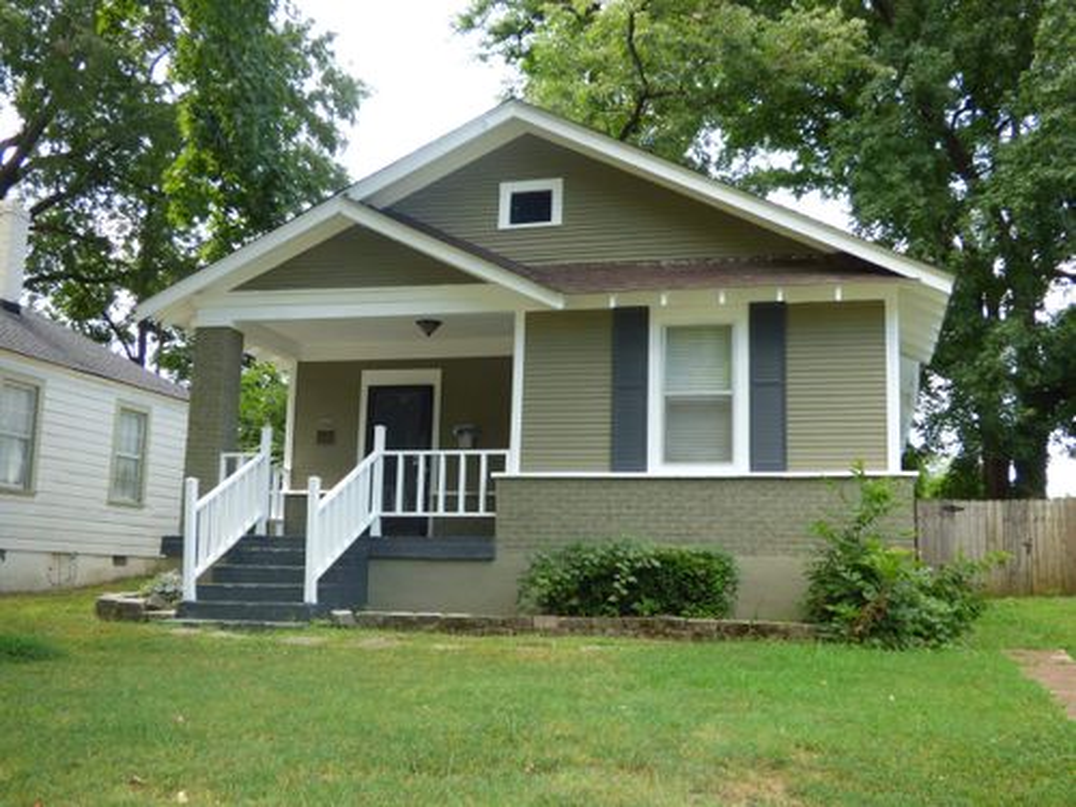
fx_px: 1181
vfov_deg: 37.7
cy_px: 404
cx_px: 538
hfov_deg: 49.0
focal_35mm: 38
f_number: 3.5
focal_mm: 6.8
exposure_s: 1/125
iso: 100
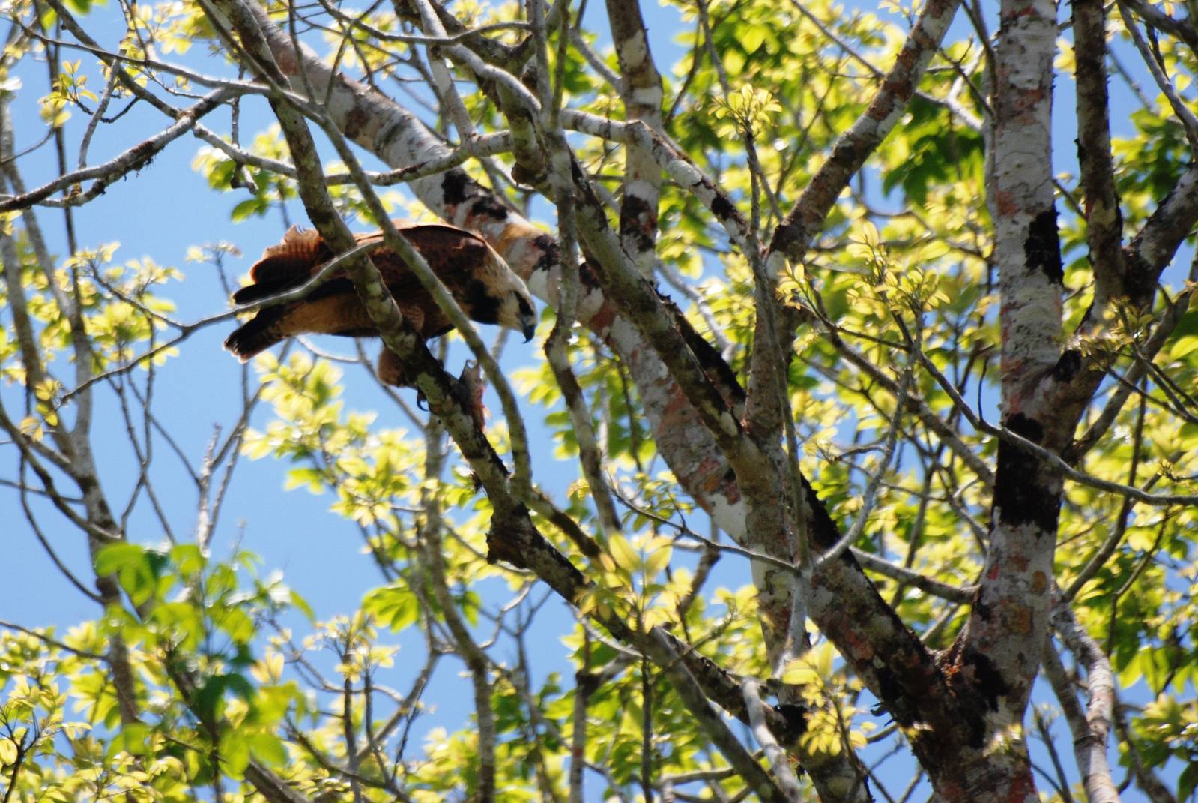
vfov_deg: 3.1
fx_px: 14995
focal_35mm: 450
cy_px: 402
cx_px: 599
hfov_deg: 4.6
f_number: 5.6
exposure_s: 1/1250
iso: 400
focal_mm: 300
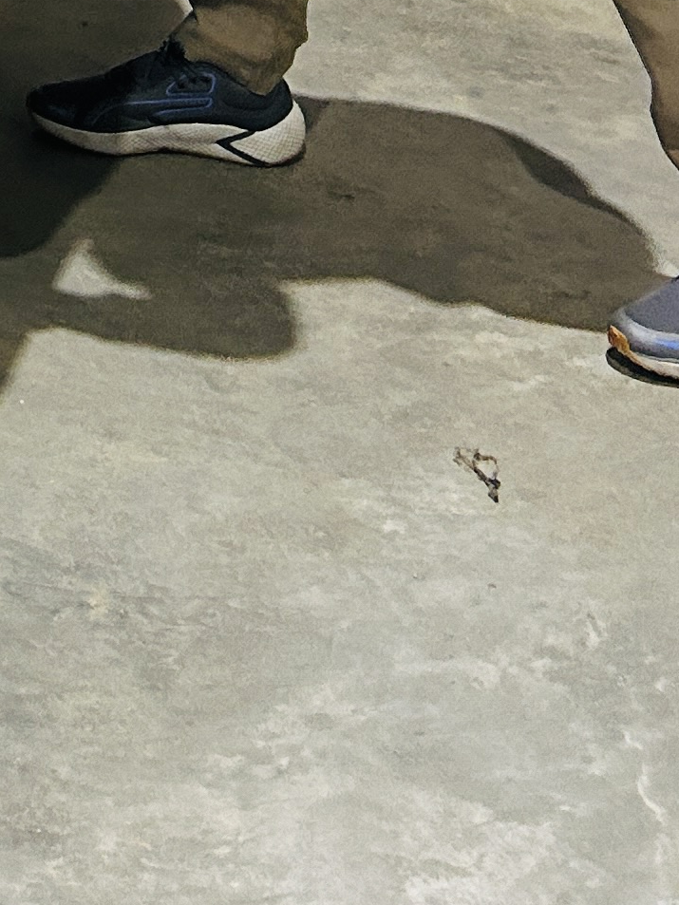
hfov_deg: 12.3
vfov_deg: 14.6
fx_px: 2876
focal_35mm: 110
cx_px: -556
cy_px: -941
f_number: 1.5
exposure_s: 1/100
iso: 125
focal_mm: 5.7
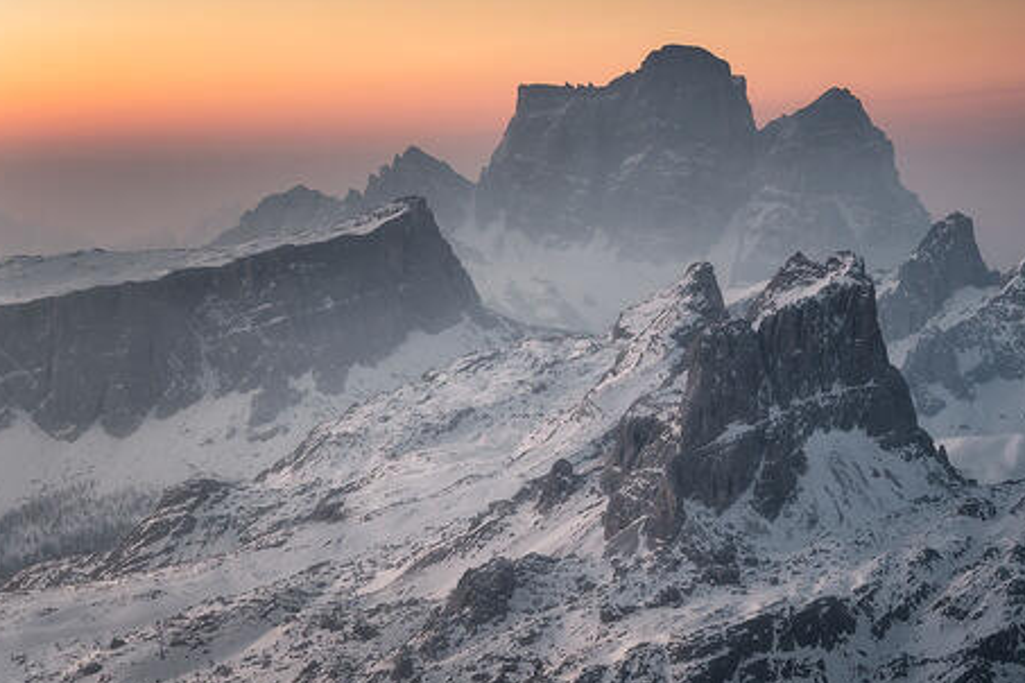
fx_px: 3957
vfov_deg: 9.9
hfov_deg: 14.7
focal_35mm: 139
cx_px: 665
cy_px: 299
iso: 100
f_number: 10
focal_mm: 70
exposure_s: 1/1.67
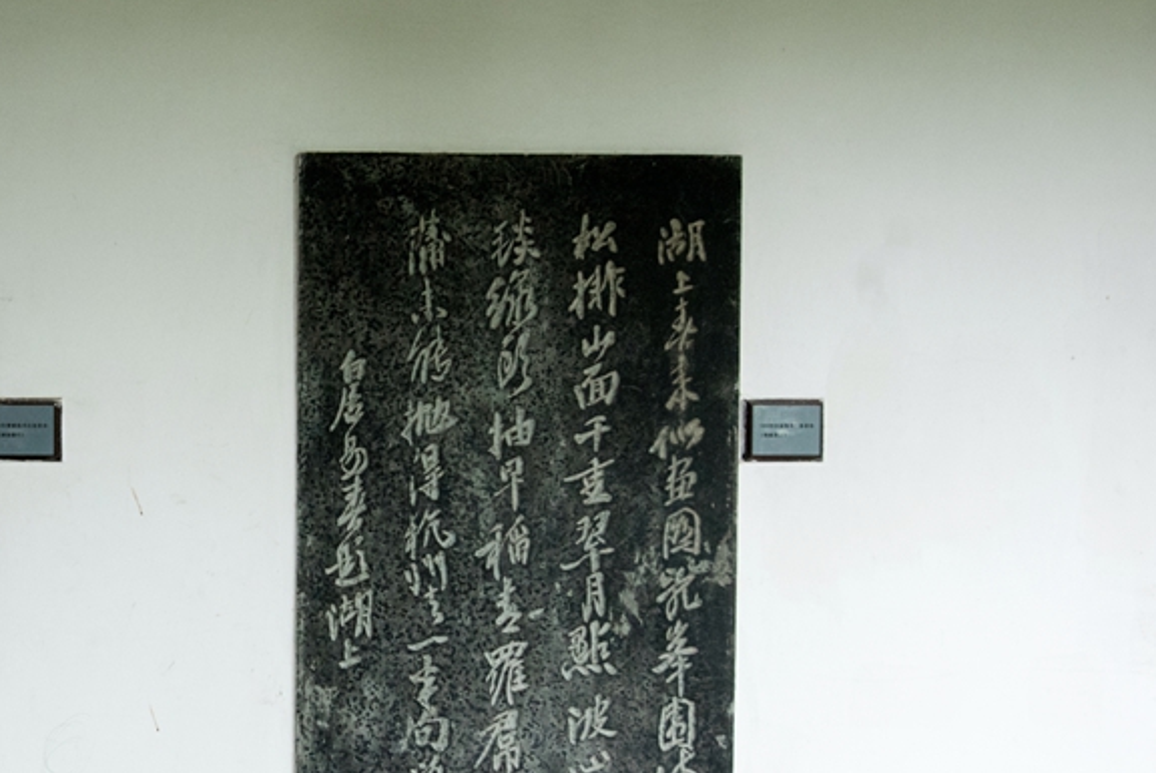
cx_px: 167
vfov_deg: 43.4
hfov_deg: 55.5
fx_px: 964
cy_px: 481
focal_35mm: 30
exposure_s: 1/100
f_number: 5.6
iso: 1600
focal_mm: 16
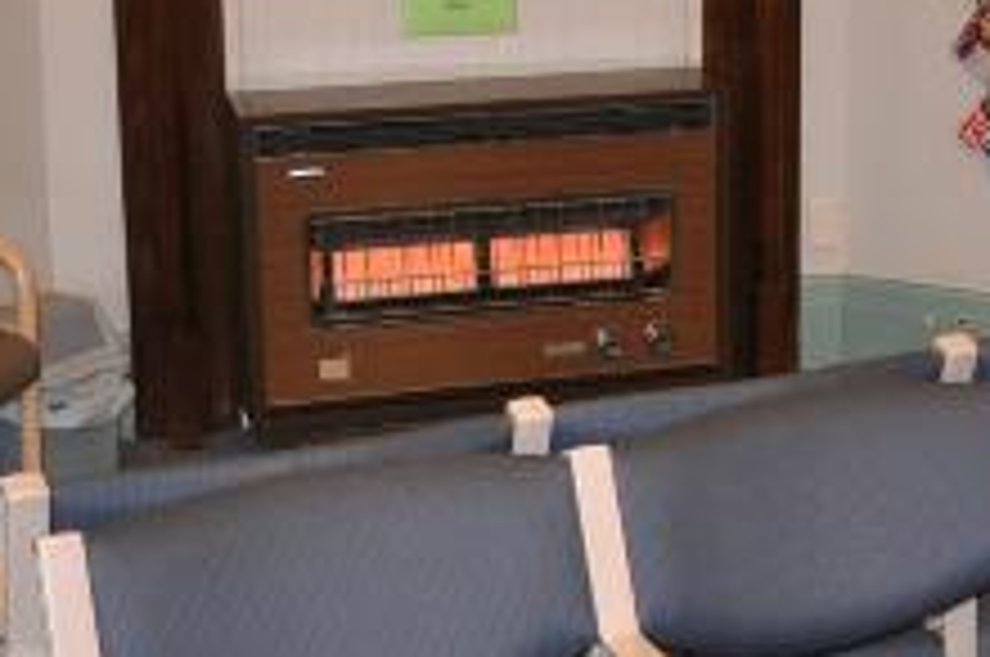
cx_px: 1246
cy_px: 61
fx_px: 2691
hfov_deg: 19.4
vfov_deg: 13.8
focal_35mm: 98
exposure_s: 1/60
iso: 800
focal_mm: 18
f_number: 3.5
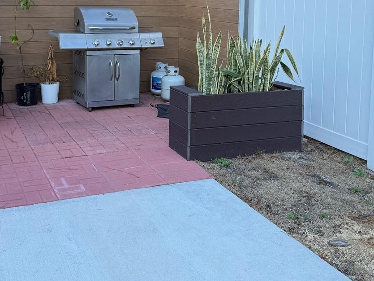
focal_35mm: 46
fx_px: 497
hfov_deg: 41.0
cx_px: 146
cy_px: 33
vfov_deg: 30.3
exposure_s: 1/461
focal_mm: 6.76
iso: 80
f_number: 1.78
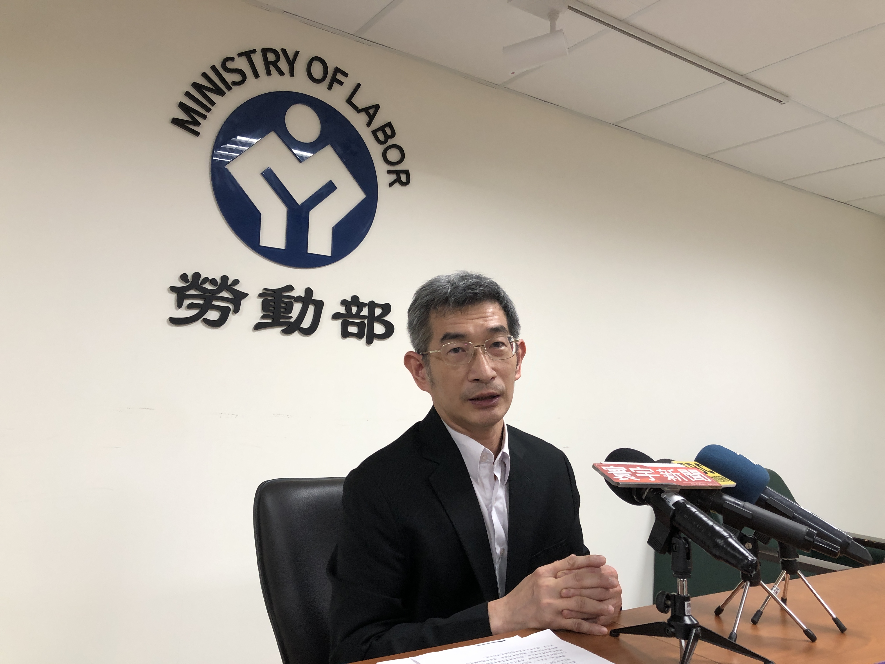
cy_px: 332
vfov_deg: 49.7
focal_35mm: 28
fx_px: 716
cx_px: 442
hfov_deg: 63.4
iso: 32
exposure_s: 1/30
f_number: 1.8
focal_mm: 3.99
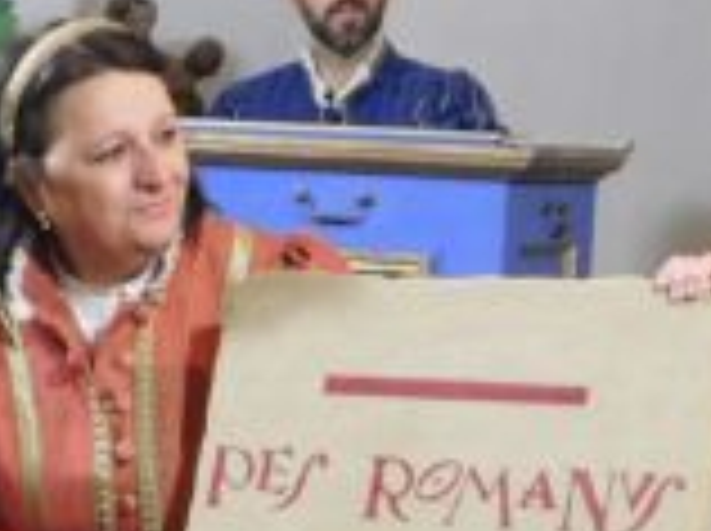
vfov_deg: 7.2
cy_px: 832
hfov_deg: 9.7
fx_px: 4163
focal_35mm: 203
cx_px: 166
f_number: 3.6
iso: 400
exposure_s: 1/25
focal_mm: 7.1
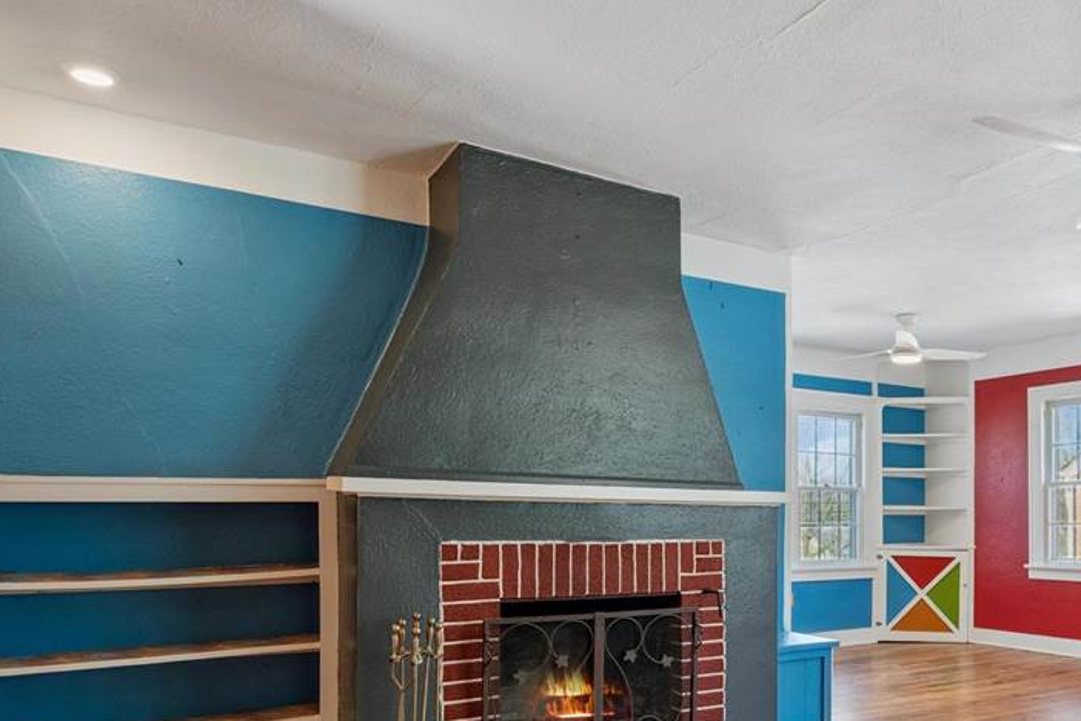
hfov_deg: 56.3
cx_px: 853
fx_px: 931
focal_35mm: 31
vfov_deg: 41.5
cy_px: 508
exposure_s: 1/60
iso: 1250
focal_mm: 17
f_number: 8
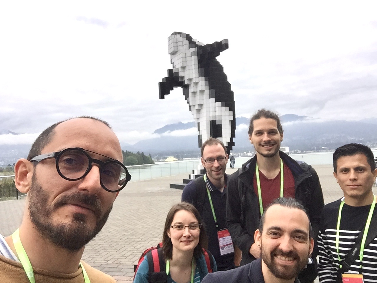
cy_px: 142
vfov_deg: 45.4
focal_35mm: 31
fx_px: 338
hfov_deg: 58.4
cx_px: 188
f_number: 2.2
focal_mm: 2.65
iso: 32
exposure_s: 1/537
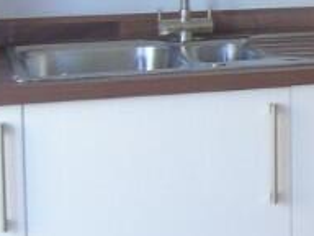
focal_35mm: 133
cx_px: 527
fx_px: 1206
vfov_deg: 11.0
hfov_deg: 13.6
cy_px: -3
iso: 160
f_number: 3.4
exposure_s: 1/30
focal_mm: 4.4
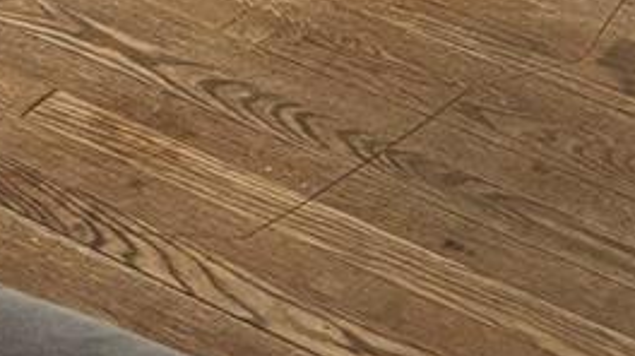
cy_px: -1058
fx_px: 2776
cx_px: 233
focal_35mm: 165
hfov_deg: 13.0
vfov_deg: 6.1
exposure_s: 1/60
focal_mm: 5.96
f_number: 1.6
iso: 250
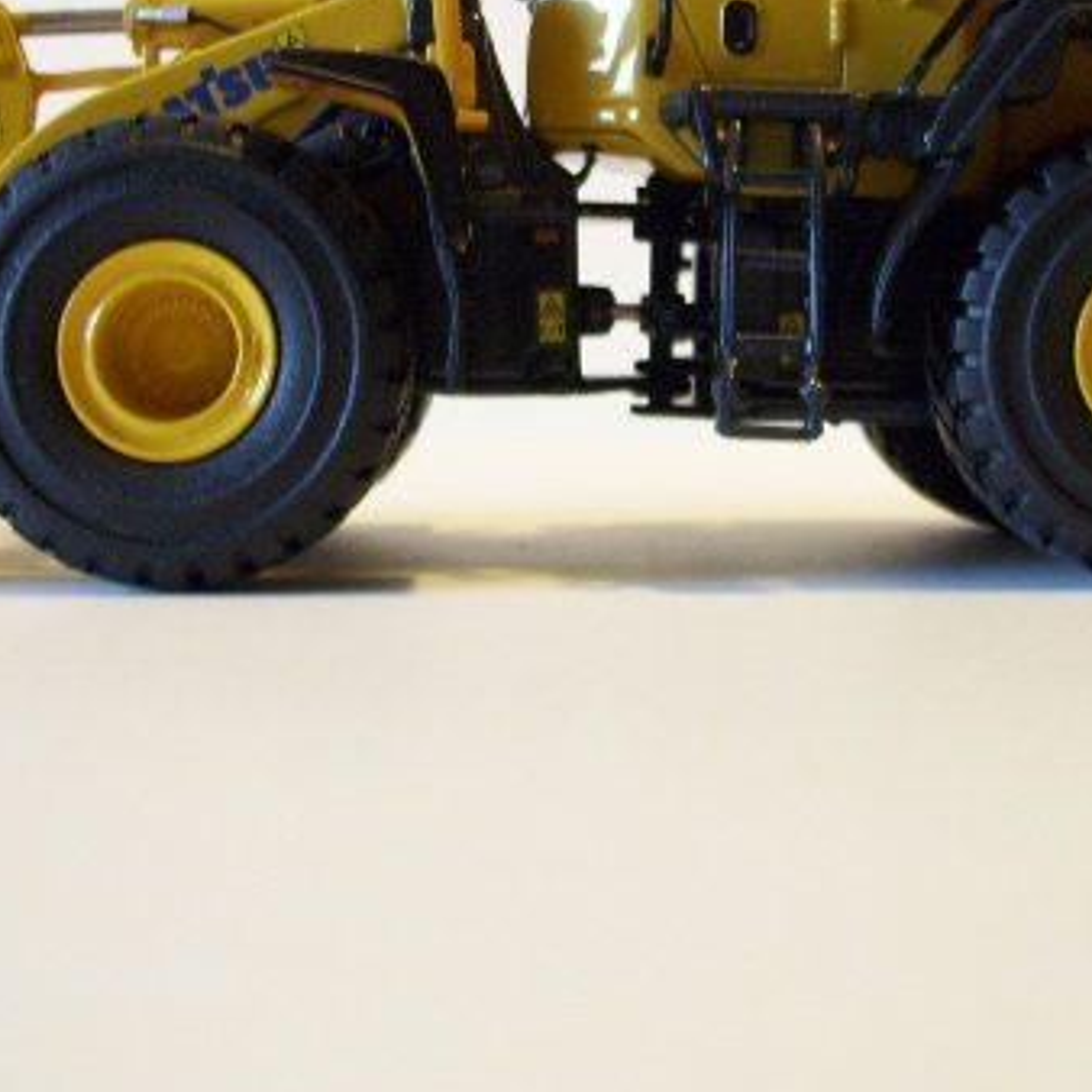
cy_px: 283
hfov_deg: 24.3
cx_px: 535
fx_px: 2534
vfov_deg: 24.1
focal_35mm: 71
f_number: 2.9
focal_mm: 5.7
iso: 160
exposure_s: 1/4
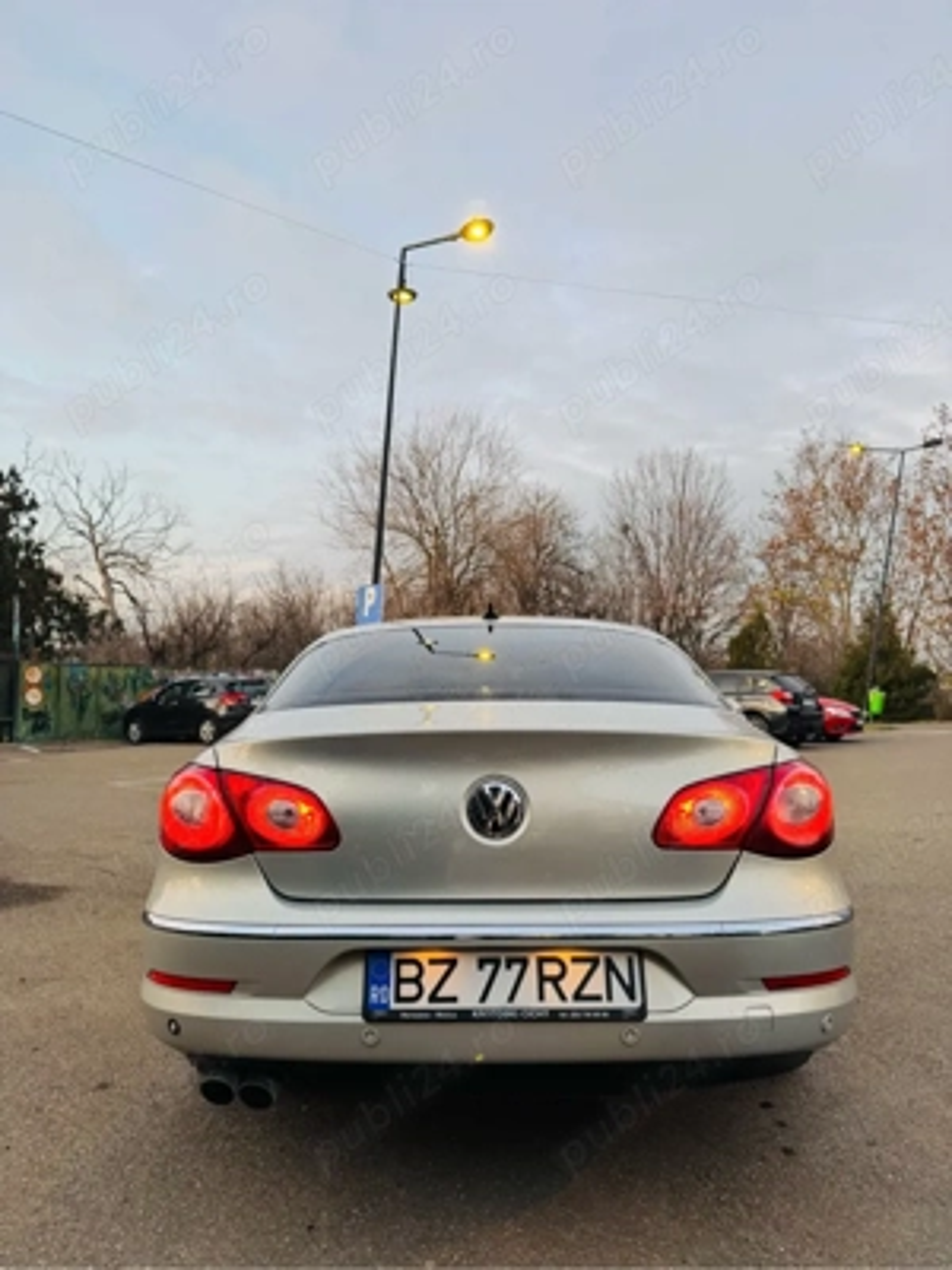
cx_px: 476
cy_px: 635
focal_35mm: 24
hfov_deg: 56.8
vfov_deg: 71.6
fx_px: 880
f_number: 1.78
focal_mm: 6.76
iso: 160
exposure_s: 1/50
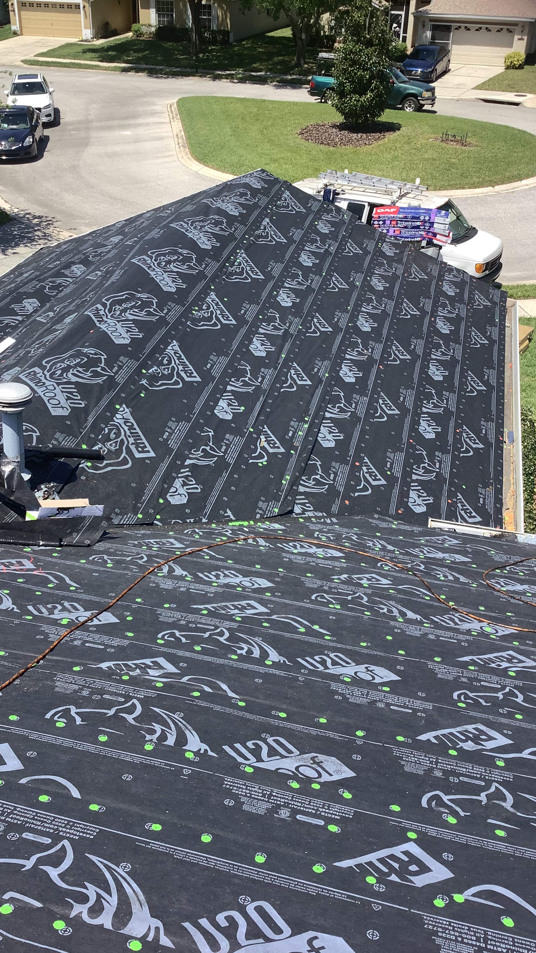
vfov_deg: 58.0
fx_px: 859
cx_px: 222
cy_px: 474
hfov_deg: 34.6
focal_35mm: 34
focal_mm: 3.3
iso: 25
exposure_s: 1/895
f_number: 2.4
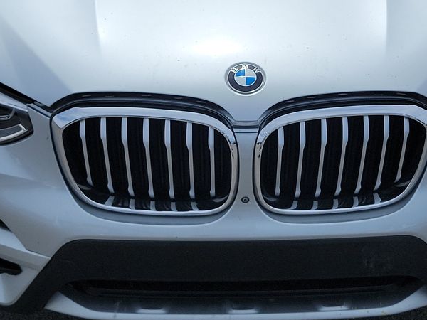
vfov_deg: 22.2
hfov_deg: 30.2
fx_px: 789
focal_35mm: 64
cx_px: 245
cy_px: 17
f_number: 1.8
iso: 50
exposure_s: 1/2320
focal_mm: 6.7
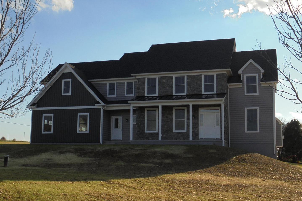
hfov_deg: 43.6
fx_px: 377
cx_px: 151
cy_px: 109
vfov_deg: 29.8
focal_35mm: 45
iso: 100
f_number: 4.5
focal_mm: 7.8
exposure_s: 1/500
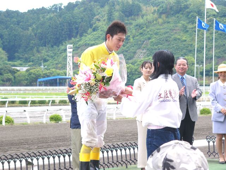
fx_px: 738
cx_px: 113
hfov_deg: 17.4
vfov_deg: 13.1
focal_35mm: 113
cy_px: 85
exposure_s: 1/125
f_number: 4
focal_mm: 18.8
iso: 50
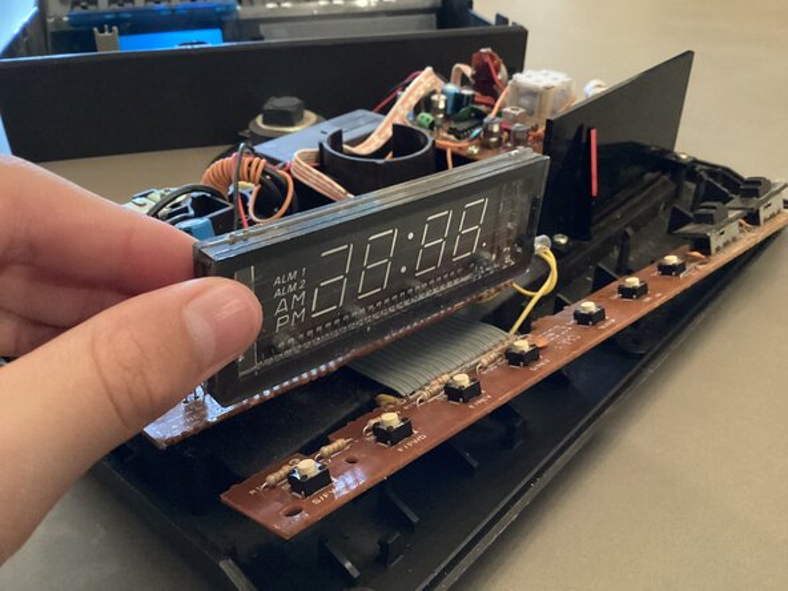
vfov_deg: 45.4
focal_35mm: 31
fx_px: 706
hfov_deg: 58.4
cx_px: 394
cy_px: 296
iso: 640
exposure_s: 1/24
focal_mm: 3.3
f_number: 2.4
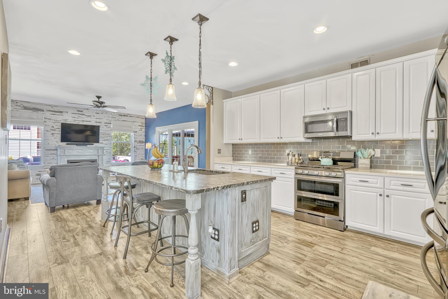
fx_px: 199
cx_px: 224
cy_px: 150
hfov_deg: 96.7
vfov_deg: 73.8
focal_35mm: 16
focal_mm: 16
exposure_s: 1/50
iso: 1250
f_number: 8
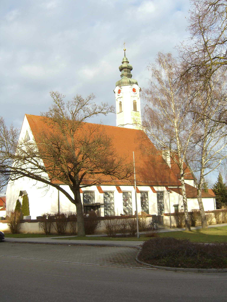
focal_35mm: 38
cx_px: 114
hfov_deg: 37.7
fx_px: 332
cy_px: 151
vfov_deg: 49.0
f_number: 2.8
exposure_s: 1/1000
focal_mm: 7.9
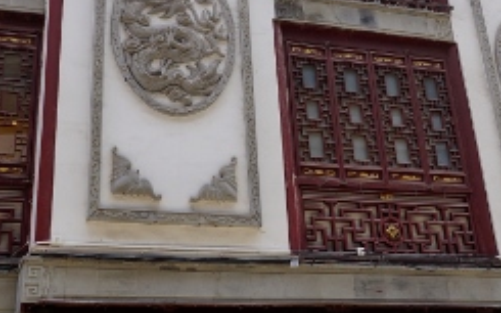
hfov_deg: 31.4
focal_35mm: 65
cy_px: 56
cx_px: 299
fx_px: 887
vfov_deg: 19.8
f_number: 6.3
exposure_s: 1/100
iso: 100
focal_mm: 26
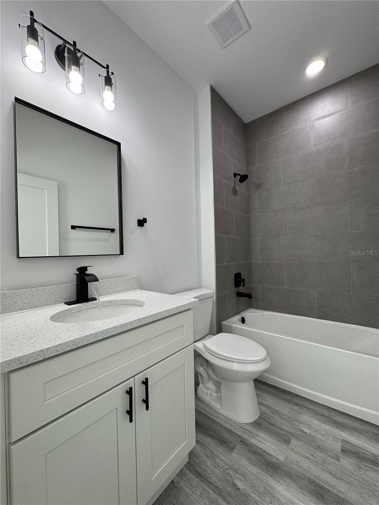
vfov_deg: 102.1
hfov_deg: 85.7
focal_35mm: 14
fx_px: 204
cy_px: 252
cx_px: 190
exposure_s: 1/120
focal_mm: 2.22
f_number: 2.2
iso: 100
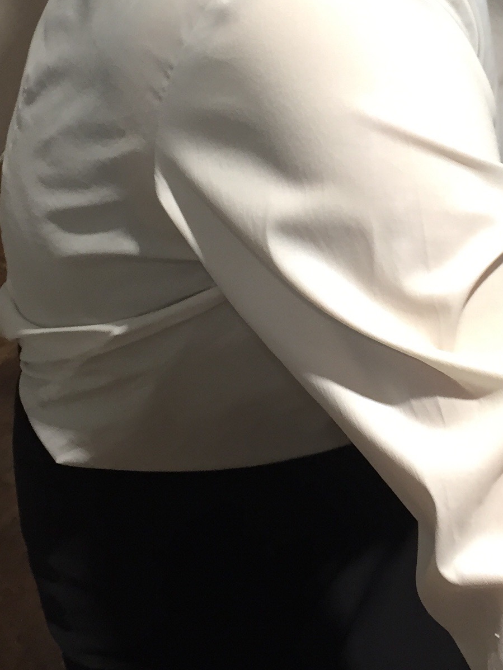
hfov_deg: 18.5
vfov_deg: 23.9
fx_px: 1530
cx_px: 398
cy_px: 34
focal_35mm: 79
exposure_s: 1/30
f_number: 2.2
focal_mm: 4.15
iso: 64
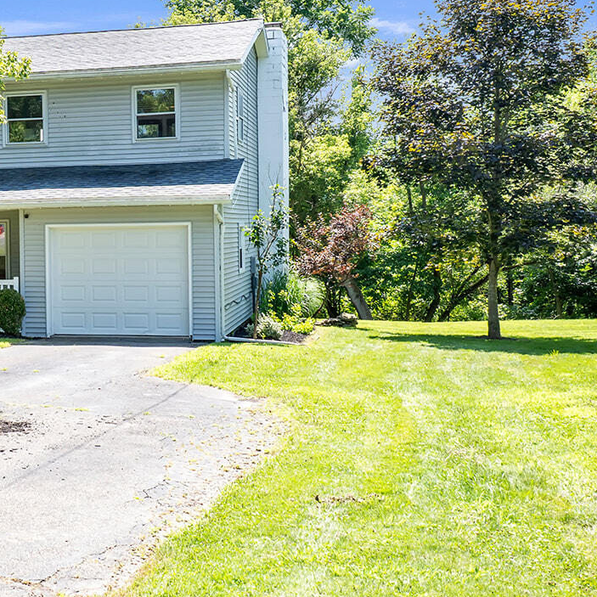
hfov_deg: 28.0
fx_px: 1132
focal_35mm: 58
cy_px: 277
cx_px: 20
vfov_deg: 29.5
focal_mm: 20
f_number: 9
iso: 160
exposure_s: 1/100
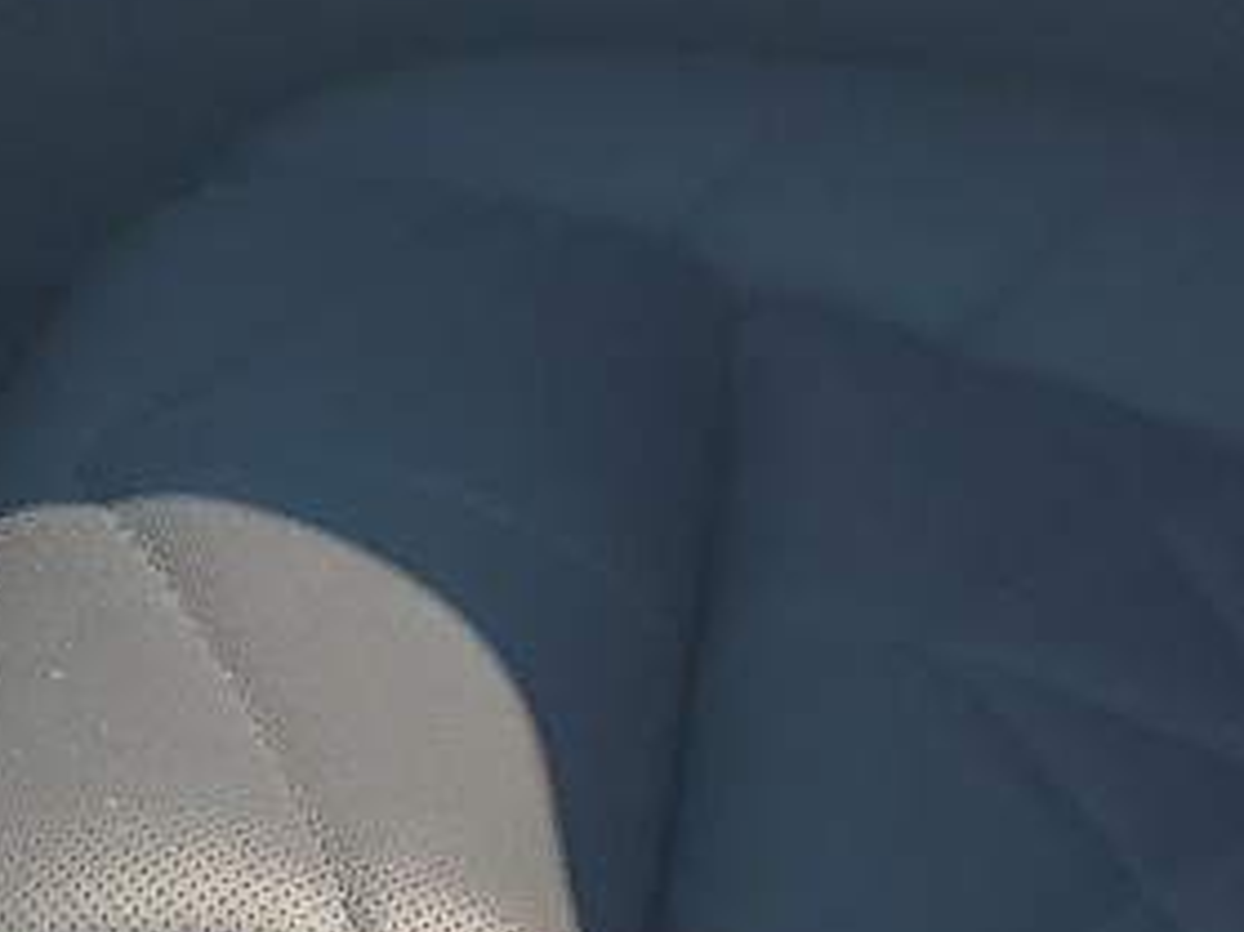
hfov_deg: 13.3
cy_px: -535
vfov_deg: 9.6
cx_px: 678
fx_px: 5352
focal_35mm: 149
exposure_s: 1/1429
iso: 50
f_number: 1.5
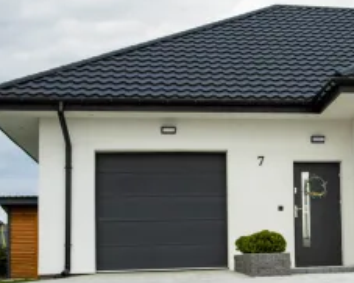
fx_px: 910
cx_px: 437
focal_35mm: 87
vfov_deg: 17.6
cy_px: 180
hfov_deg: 20.4
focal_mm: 35
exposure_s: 1/500
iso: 100
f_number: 4
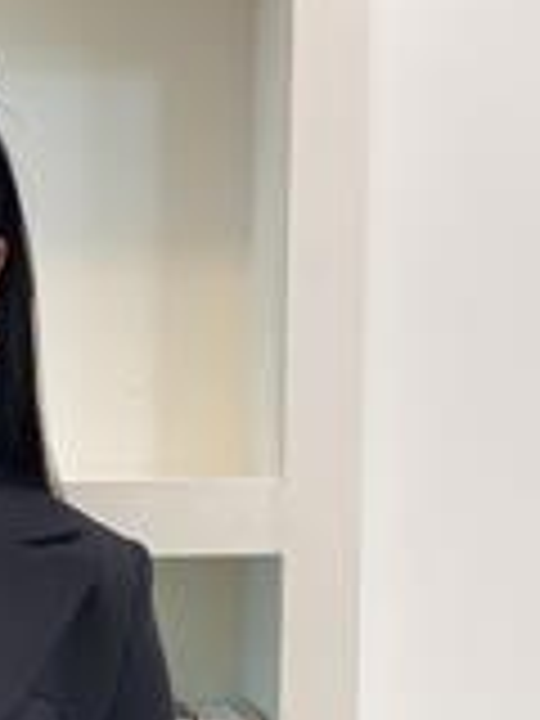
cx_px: -122
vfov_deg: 14.3
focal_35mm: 134
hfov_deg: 10.9
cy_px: 830
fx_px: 2787
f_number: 2
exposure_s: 1/100
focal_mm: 6
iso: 125
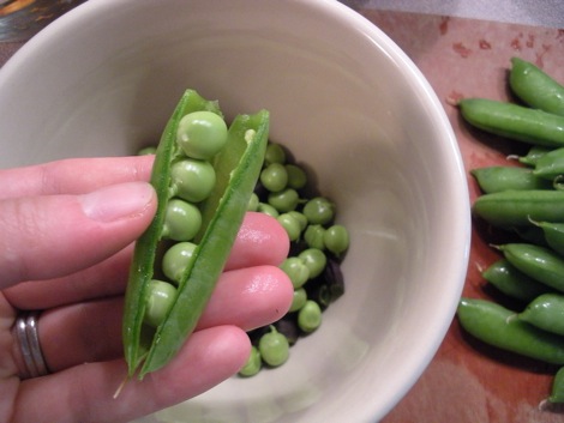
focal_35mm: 36
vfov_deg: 39.7
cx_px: 282
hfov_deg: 51.3
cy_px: 212
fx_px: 587
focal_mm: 6.3
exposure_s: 1/23.4
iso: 400
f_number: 3.5
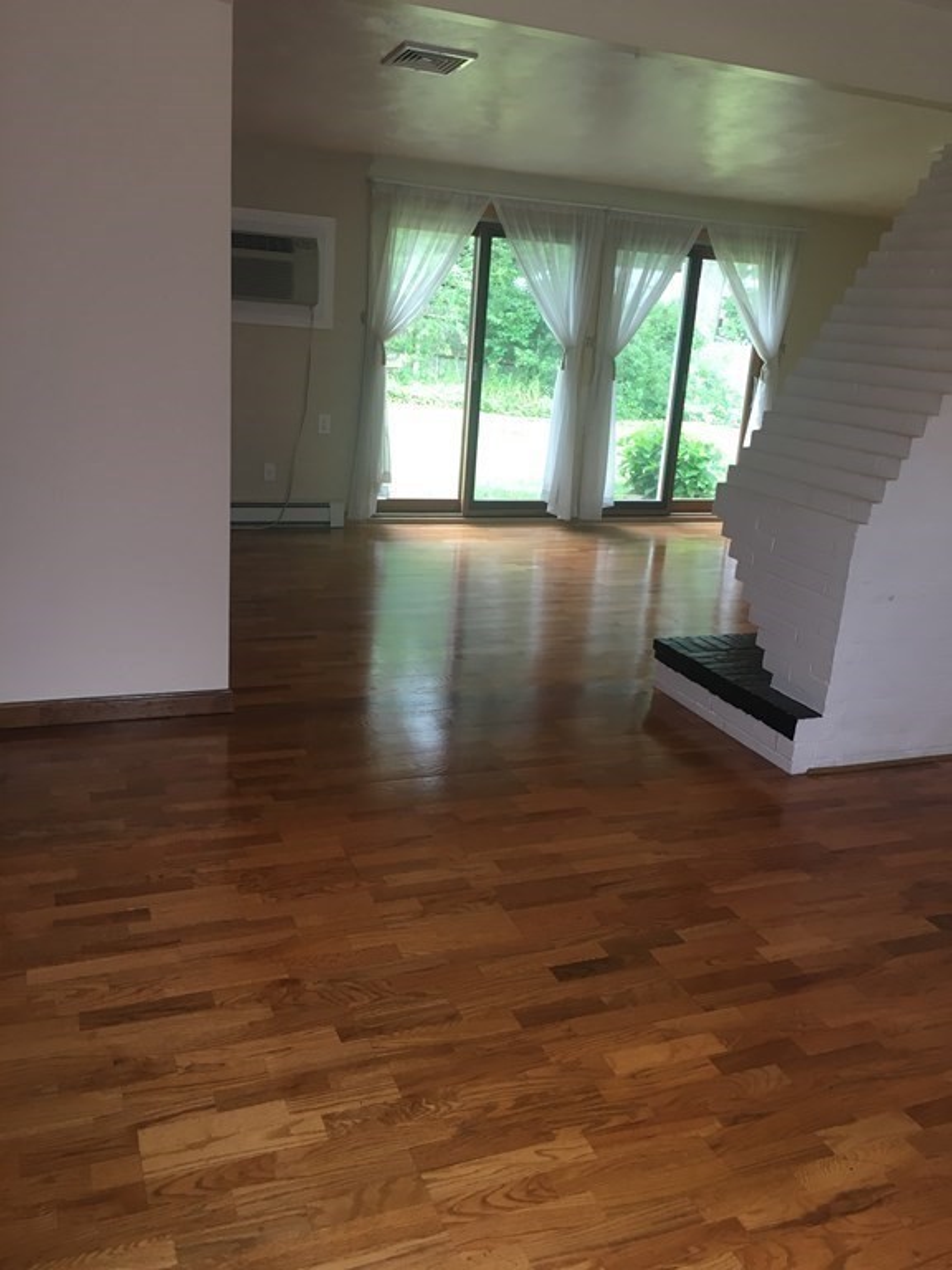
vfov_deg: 61.7
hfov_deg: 48.2
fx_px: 1063
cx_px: 476
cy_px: 635
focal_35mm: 29
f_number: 2.2
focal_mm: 4.15
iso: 50
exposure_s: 1/30
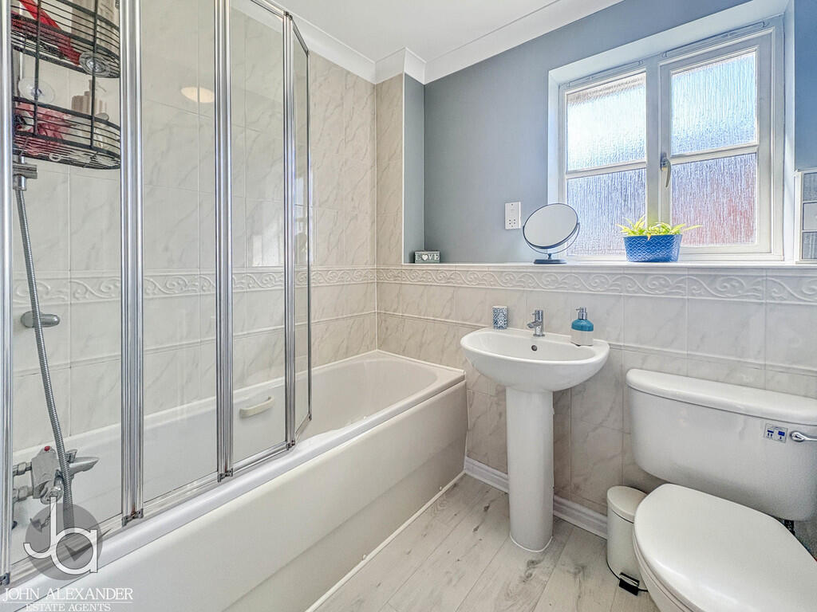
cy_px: 306
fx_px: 330
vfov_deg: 85.7
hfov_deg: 102.1
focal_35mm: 14
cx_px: 408
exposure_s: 1/100
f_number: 2.2
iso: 80
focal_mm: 2.22
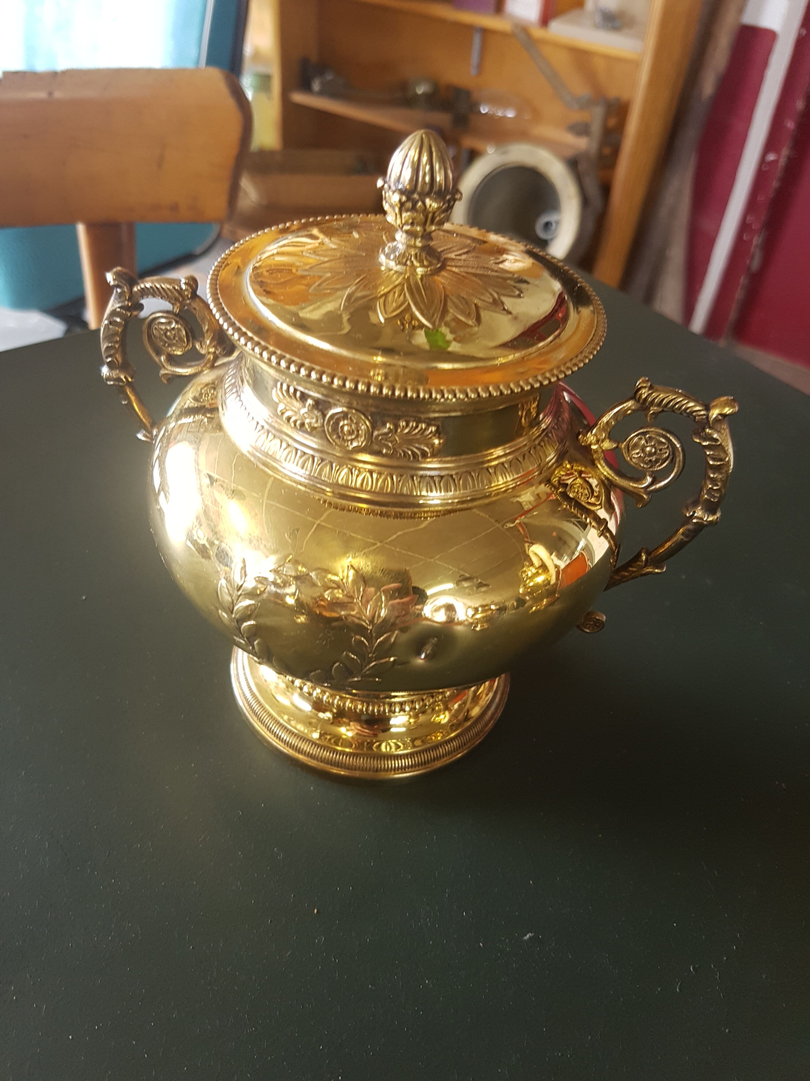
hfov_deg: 53.1
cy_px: 540
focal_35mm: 26
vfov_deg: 67.3
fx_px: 811
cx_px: 405
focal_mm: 4.2
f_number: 1.7
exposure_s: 1/33
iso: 160
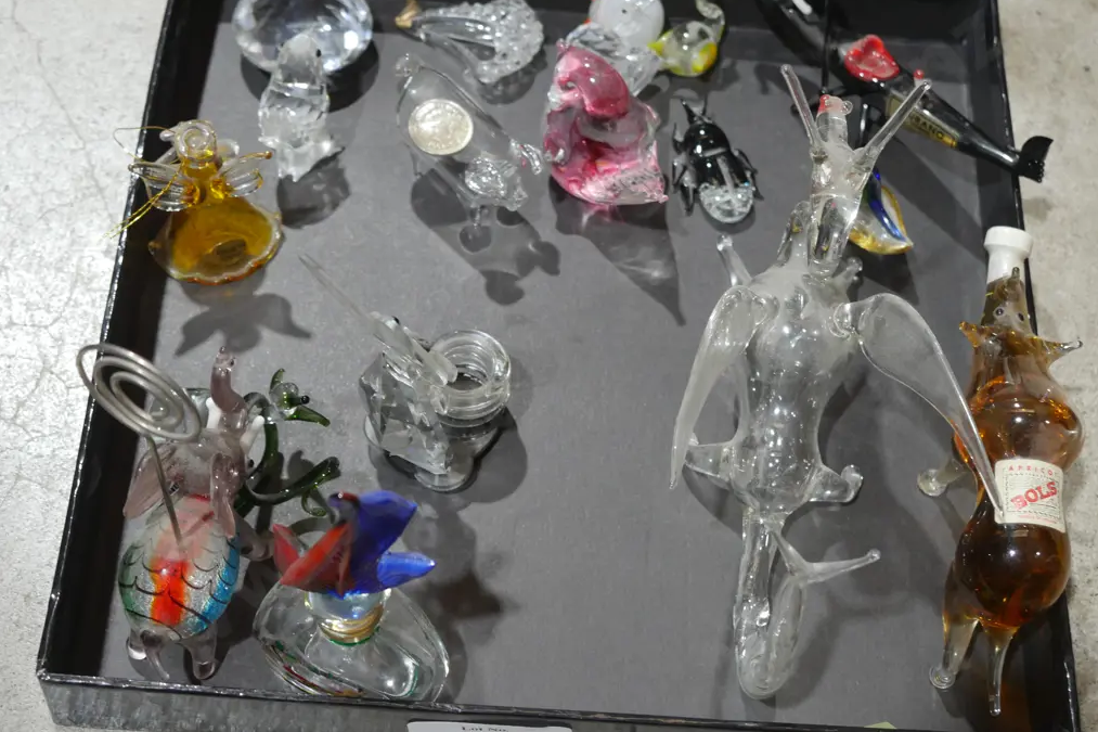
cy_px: 359
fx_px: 1860
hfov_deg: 32.9
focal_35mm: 61
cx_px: 552
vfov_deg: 22.3
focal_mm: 29
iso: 800
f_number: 5.4
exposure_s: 1/60
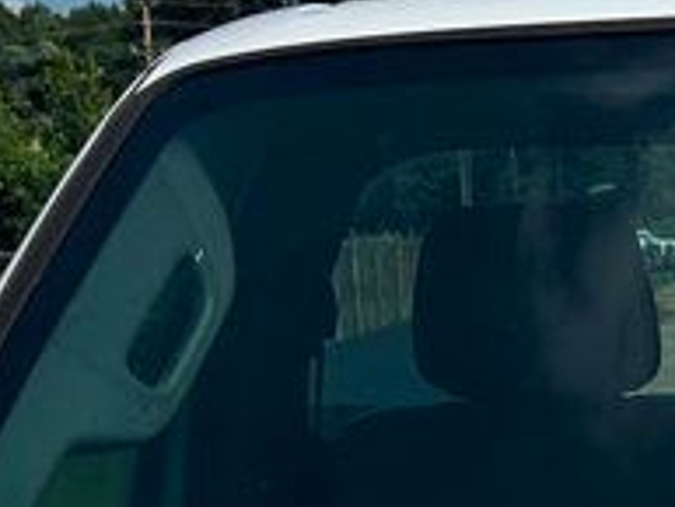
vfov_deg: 10.5
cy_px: 717
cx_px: 881
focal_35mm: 138
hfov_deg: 13.7
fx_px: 2693
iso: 50
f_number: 1.5
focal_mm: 5.7
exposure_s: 1/14286
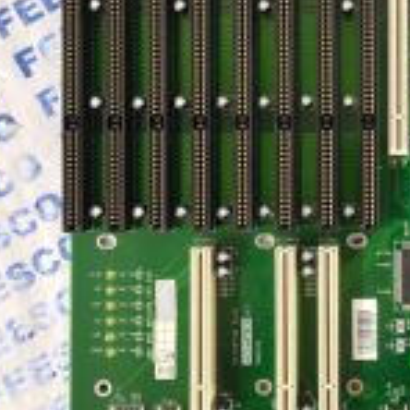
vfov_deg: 27.7
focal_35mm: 62
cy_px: 163
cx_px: 382
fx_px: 831
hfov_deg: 26.6
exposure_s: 1/20
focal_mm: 5.58
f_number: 1.8
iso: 640
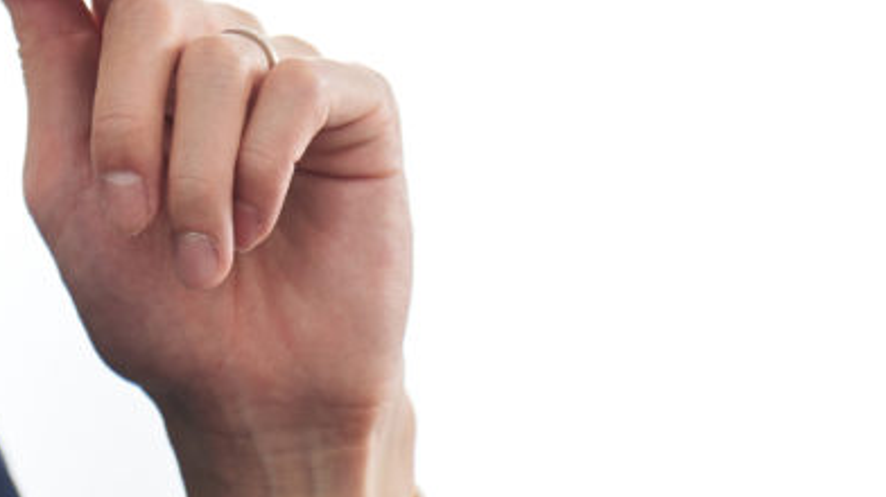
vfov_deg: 2.8
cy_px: -250
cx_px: 330
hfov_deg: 5.0
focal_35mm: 431
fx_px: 10120
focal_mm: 126
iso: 250
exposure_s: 1/125
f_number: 2.8
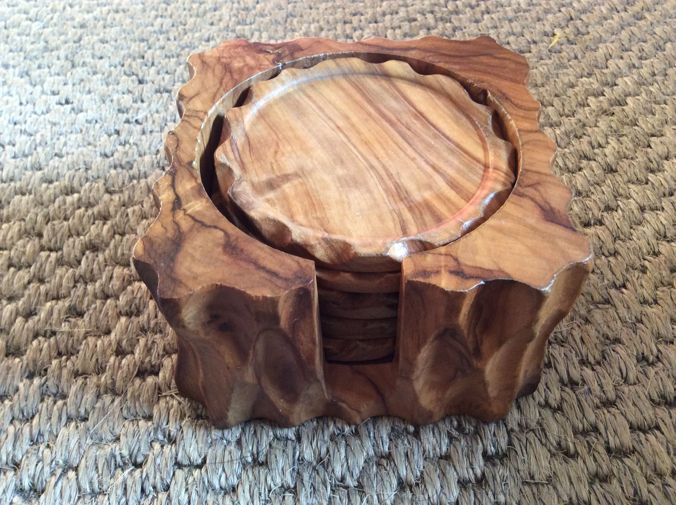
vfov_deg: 44.1
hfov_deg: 56.9
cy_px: 252
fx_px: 624
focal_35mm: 32
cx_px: 338
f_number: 2.4
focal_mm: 3.3
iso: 125
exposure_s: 1/25
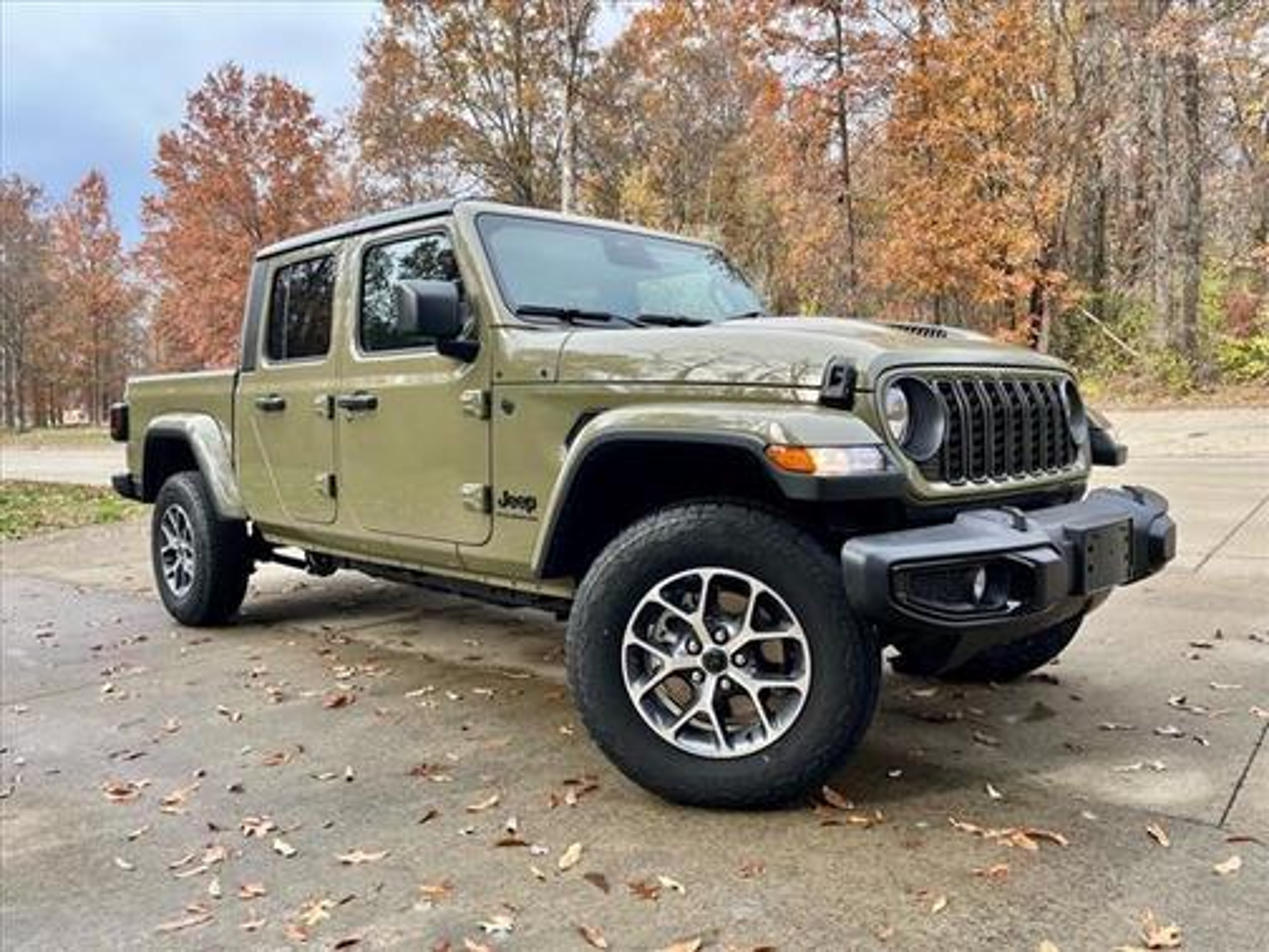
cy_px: 476
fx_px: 953
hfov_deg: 67.3
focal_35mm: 26
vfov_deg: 53.1
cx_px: 634
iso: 50
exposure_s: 1/705
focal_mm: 5.1
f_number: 1.6
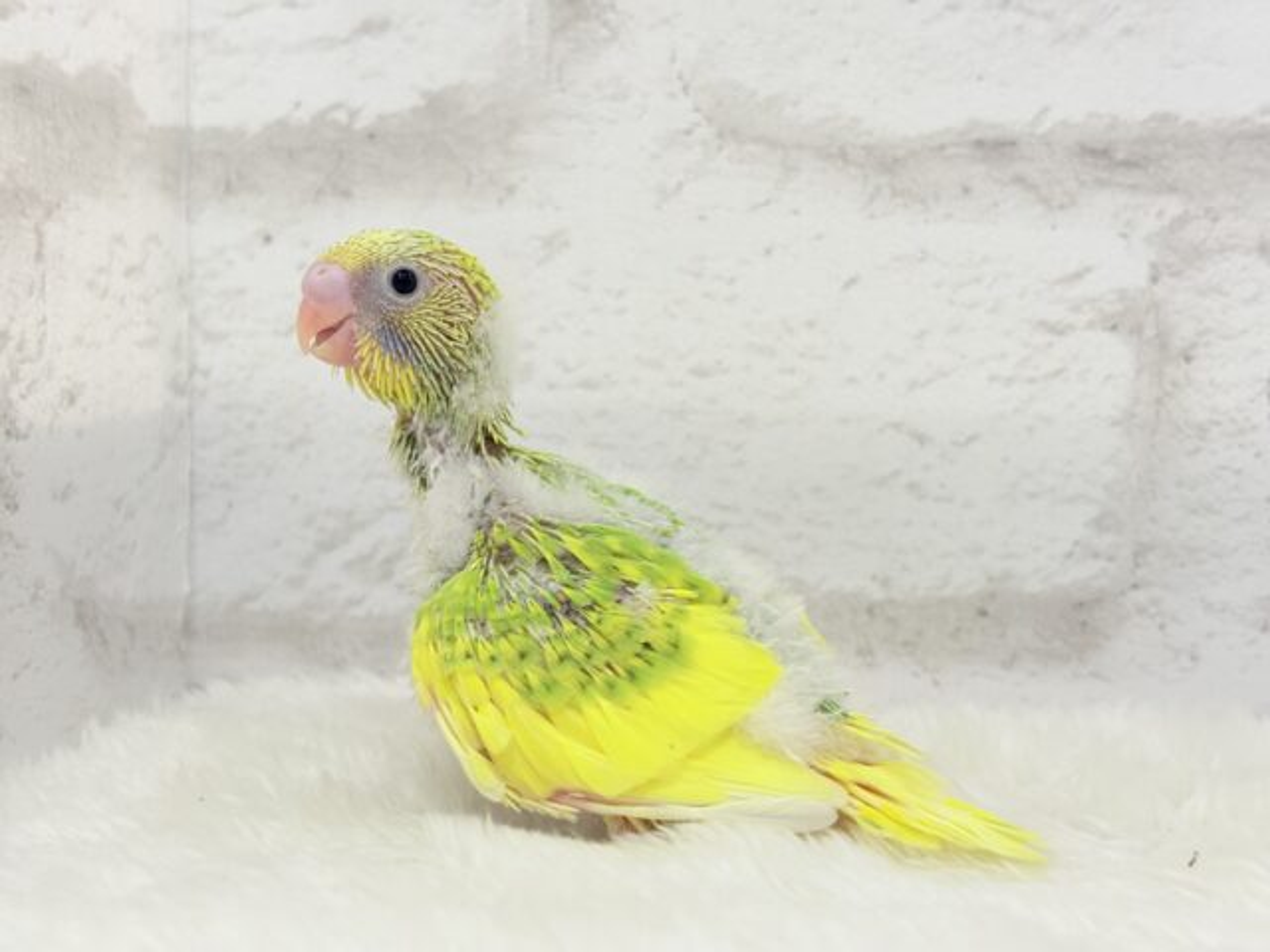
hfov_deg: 36.8
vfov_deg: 28.0
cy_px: 476
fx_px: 1908
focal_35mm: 52
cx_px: 635
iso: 40
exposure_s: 1/50
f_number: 1.6
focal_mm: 5.96
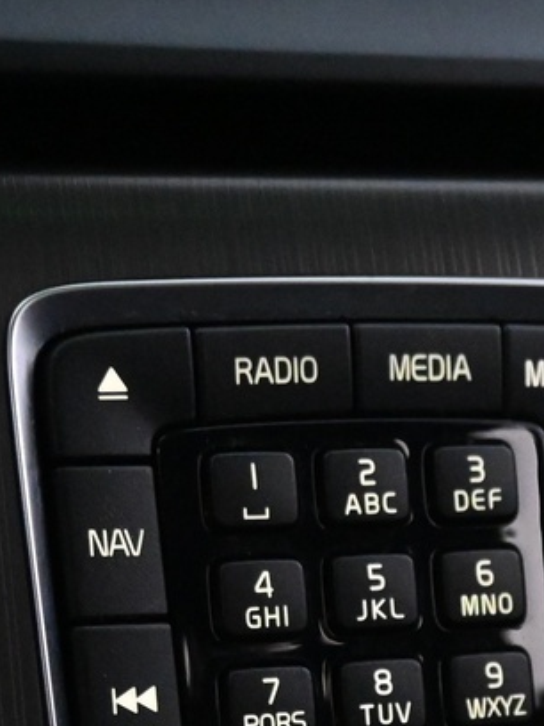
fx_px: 2700
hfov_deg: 11.5
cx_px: 368
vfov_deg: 14.7
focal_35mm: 129
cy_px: 918
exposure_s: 1/40
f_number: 4
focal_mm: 22.5
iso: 5600
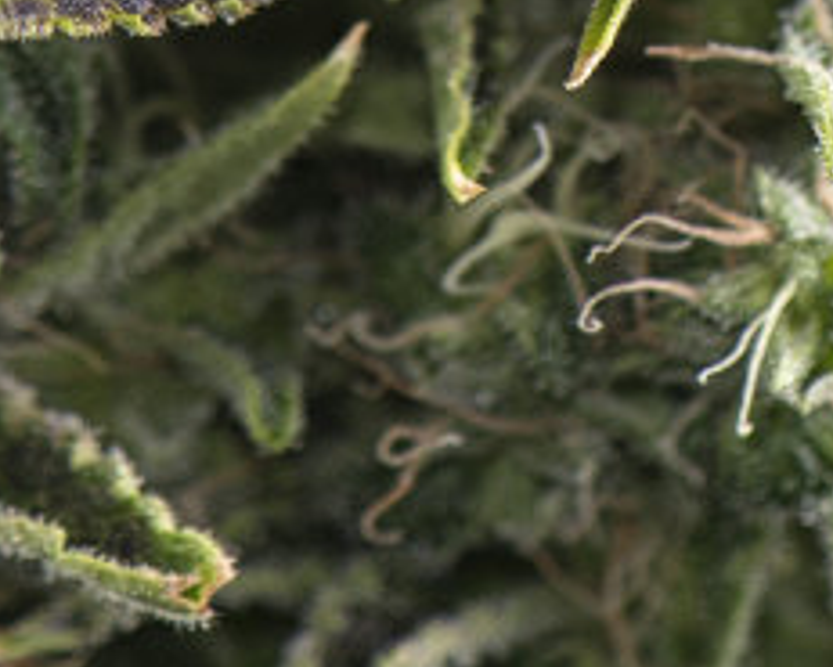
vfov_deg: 2.8
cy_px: -973
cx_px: 736
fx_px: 13615
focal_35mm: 552
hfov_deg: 3.5
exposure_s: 1/160
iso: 160
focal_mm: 85
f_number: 7.1
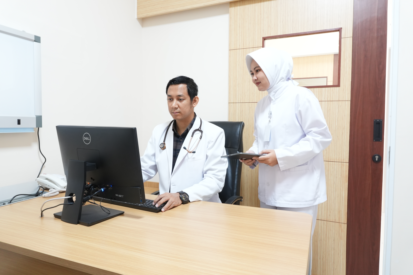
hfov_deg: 73.7
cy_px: 138
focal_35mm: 24
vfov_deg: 53.1
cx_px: 206
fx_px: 275
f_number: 6.3
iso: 800
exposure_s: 1/10
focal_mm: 16
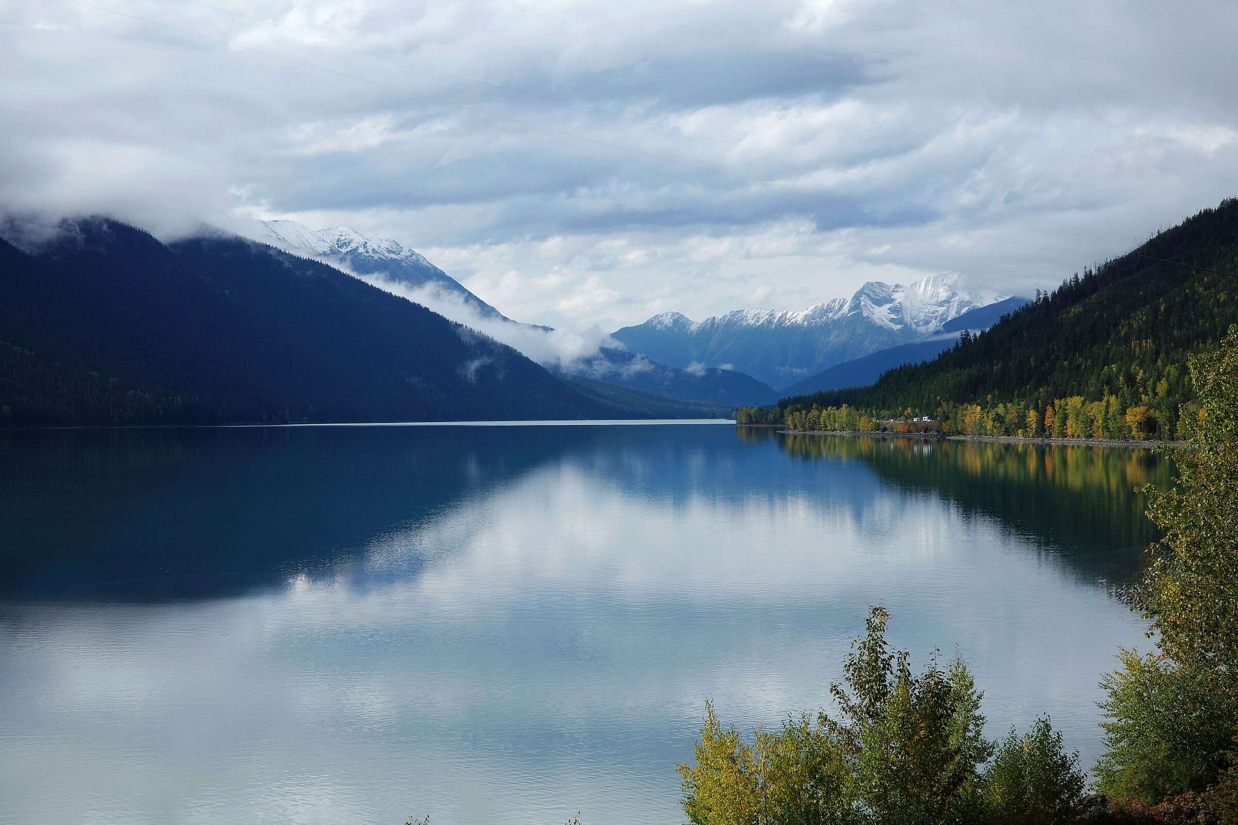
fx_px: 2579
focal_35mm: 75
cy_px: 412
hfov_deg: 27.0
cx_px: 619
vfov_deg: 18.2
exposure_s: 1/800
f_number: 5.6
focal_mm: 39.1
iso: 200
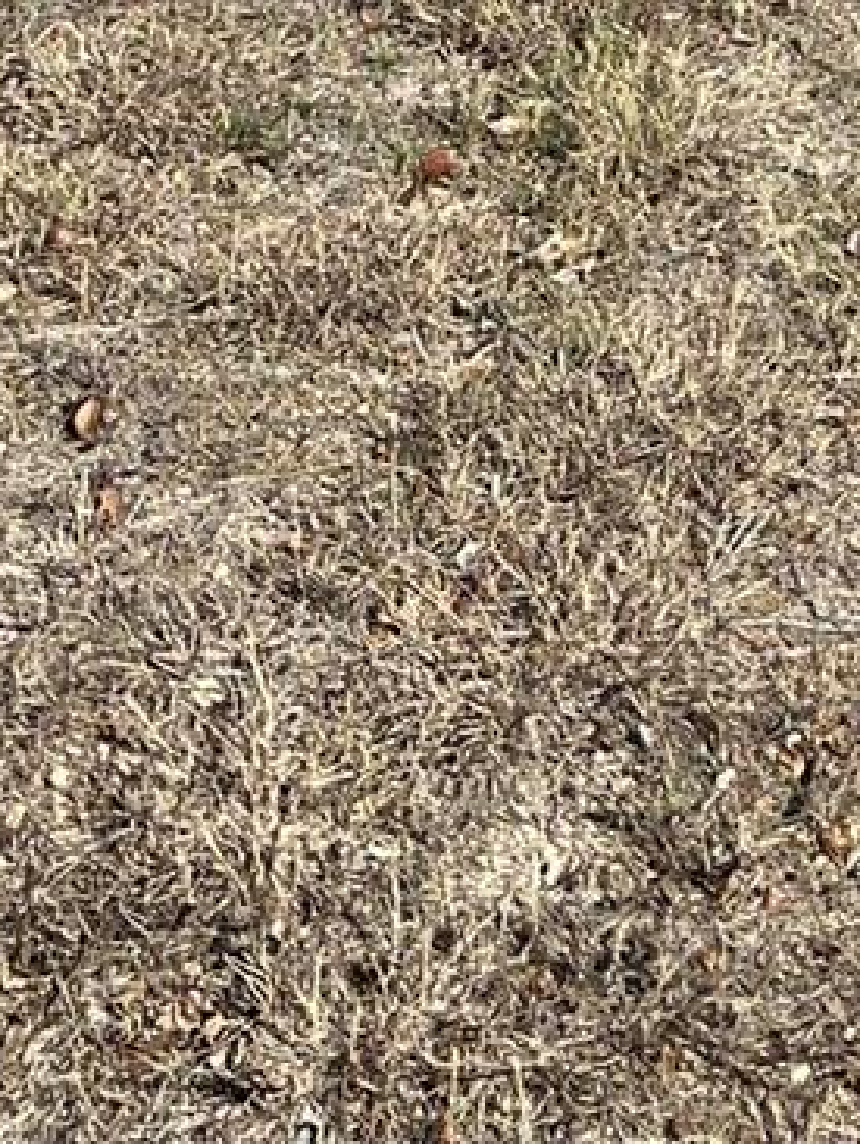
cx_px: 1414
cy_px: -1253
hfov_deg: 12.7
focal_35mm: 109
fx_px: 3606
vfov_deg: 14.5
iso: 50
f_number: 1.5
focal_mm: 5.7
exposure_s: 1/3165
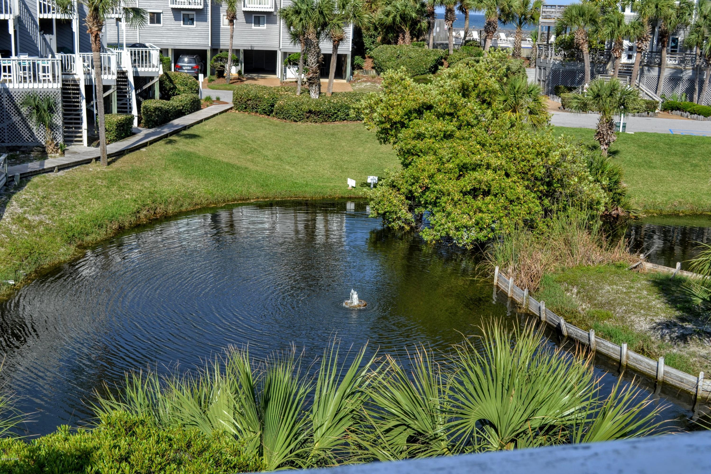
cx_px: 356
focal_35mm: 45
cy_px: 237
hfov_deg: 43.6
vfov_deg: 29.9
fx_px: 889
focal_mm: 30
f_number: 8
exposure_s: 1/250
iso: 100
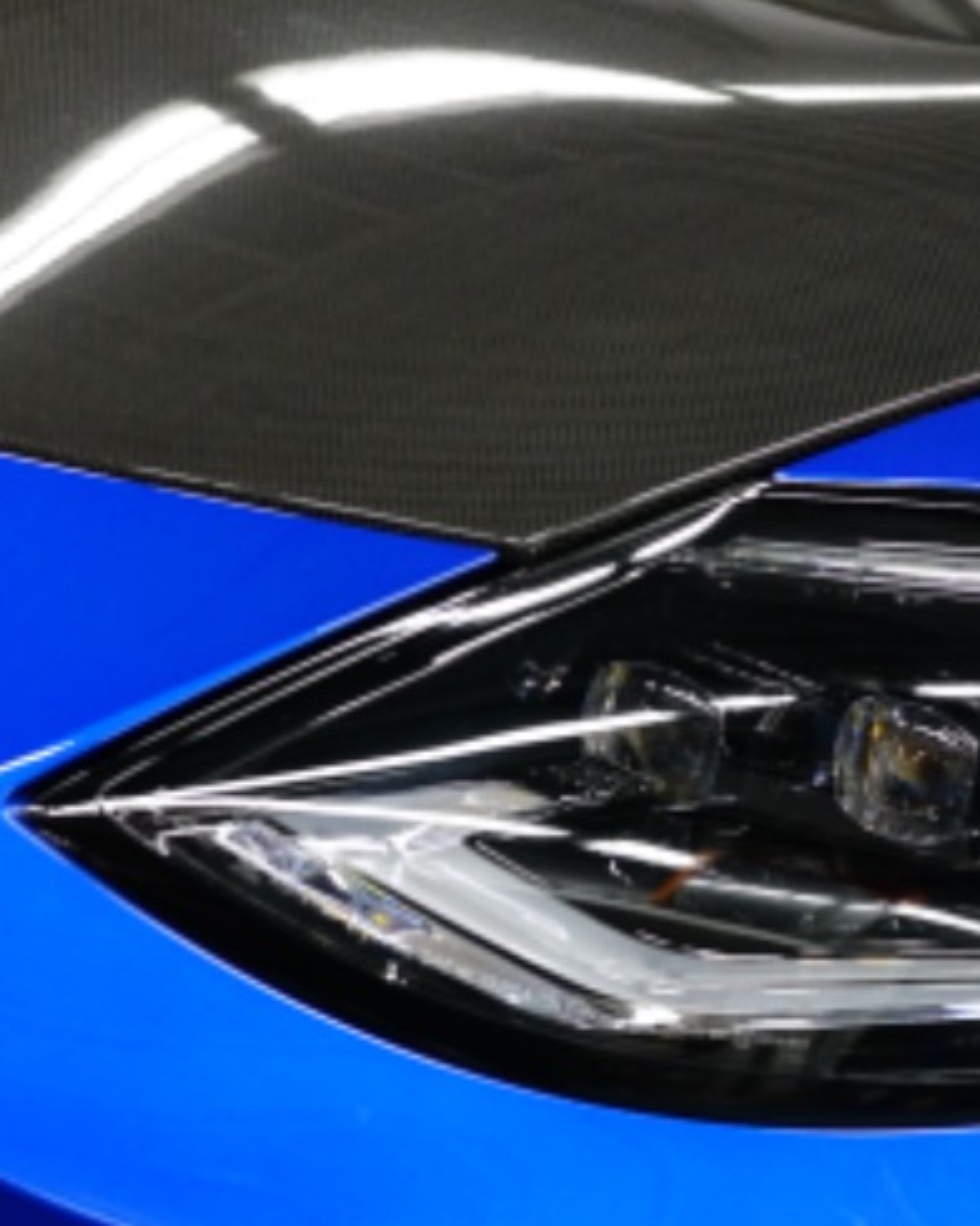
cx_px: 1008
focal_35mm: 86
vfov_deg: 22.1
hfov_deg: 17.4
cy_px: 886
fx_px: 3119
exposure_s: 1/100
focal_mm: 35
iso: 2000
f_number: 5
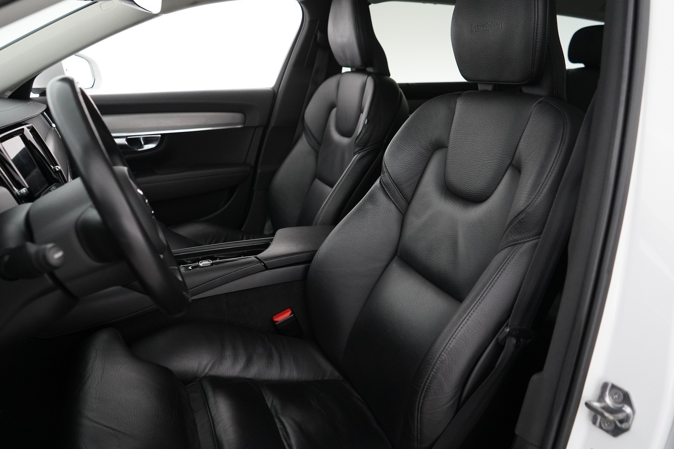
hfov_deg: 65.5
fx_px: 524
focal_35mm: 28
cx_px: 337
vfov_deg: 46.4
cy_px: 224
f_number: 3.5
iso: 4000
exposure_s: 1/80
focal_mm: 28
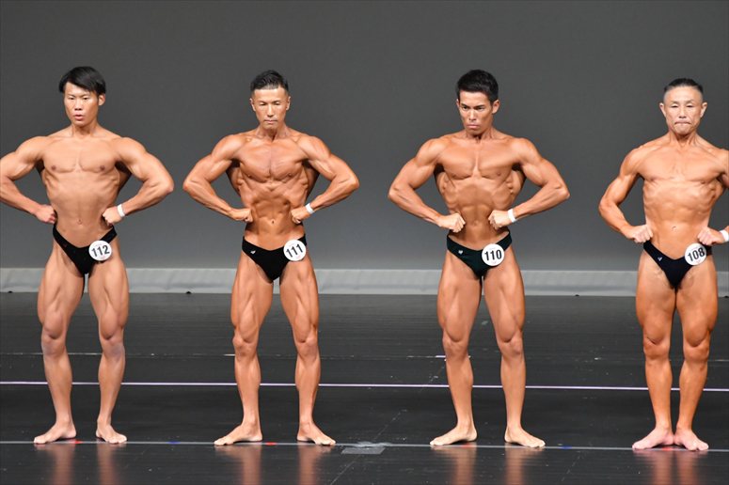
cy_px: 242
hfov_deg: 6.5
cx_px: 364
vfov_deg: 4.4
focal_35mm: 315
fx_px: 6376
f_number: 5.6
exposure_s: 1/400
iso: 5000
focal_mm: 210
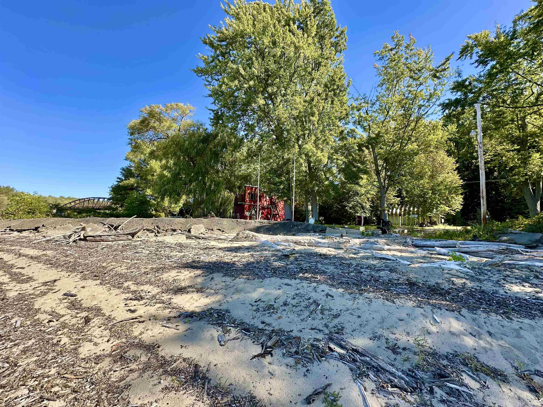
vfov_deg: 85.7
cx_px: 272
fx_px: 220
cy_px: 204
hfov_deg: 102.1
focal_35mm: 14
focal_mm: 2.22
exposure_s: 1/458
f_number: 2.2
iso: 40
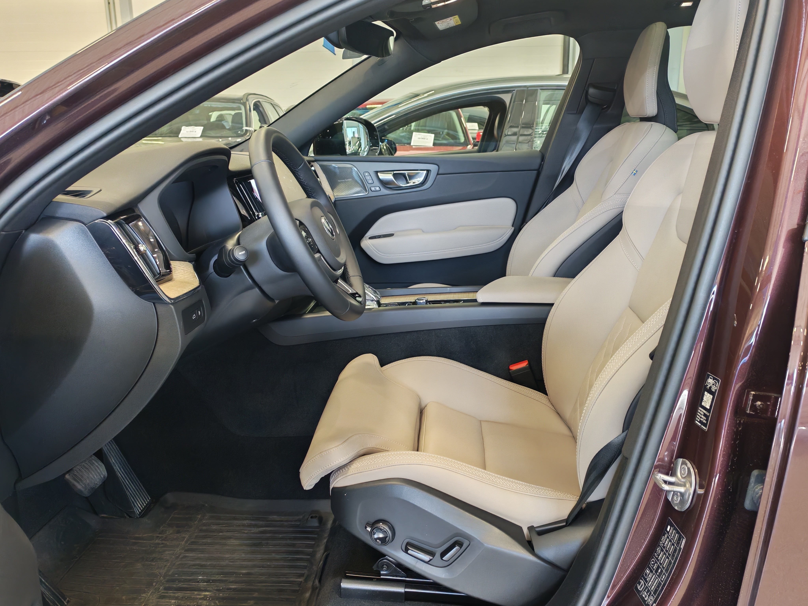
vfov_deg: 45.4
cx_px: 404
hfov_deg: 58.4
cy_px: 303
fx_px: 724
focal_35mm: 31
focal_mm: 6.12
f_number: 1.9
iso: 719
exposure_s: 1/100
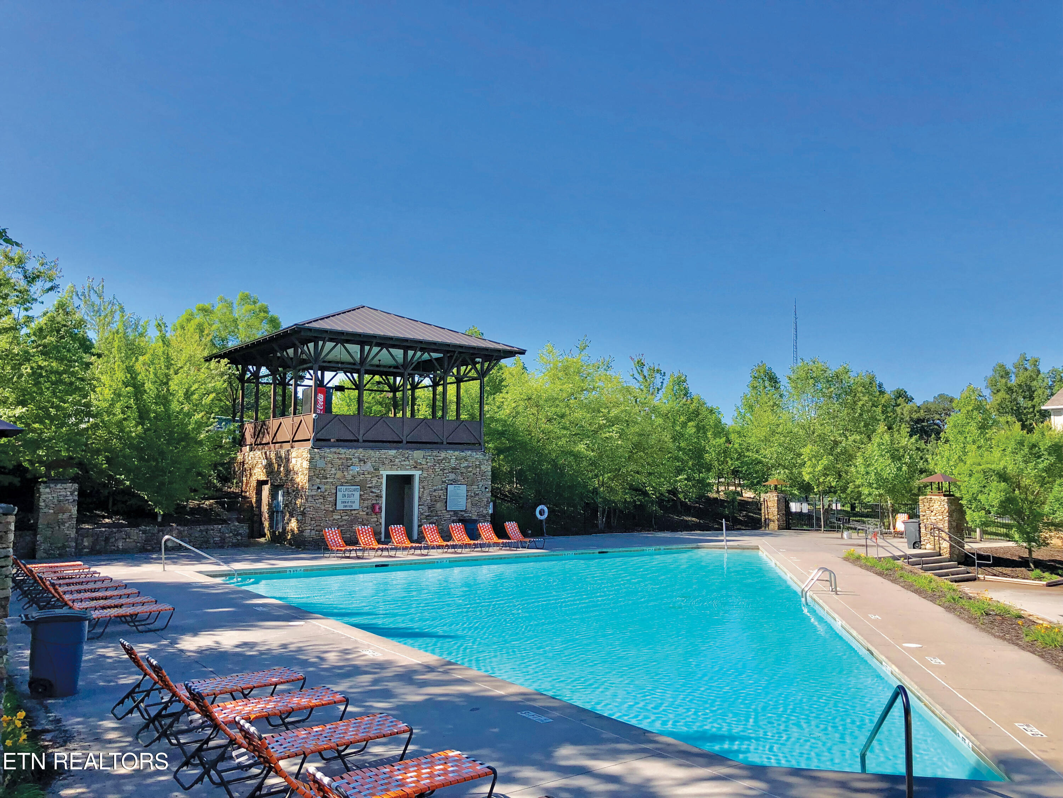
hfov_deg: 63.4
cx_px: 532
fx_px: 860
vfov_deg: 49.7
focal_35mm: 28
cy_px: 399
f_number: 1.8
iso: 20
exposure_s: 1/1715
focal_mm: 4
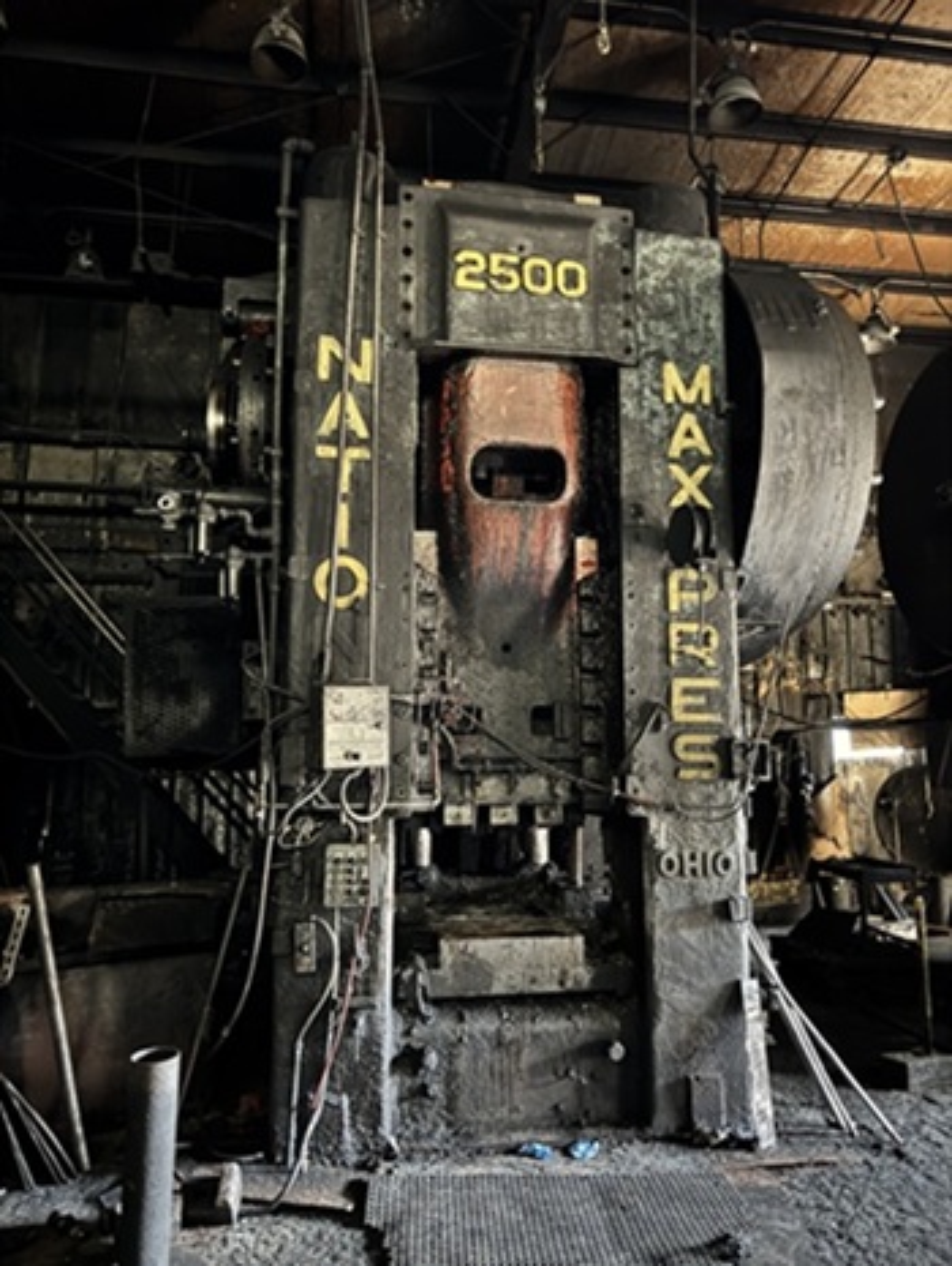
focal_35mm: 24
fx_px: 878
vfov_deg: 71.5
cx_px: 476
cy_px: 633
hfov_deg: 56.9
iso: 1250
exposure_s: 1/9
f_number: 1.78
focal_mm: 6.76
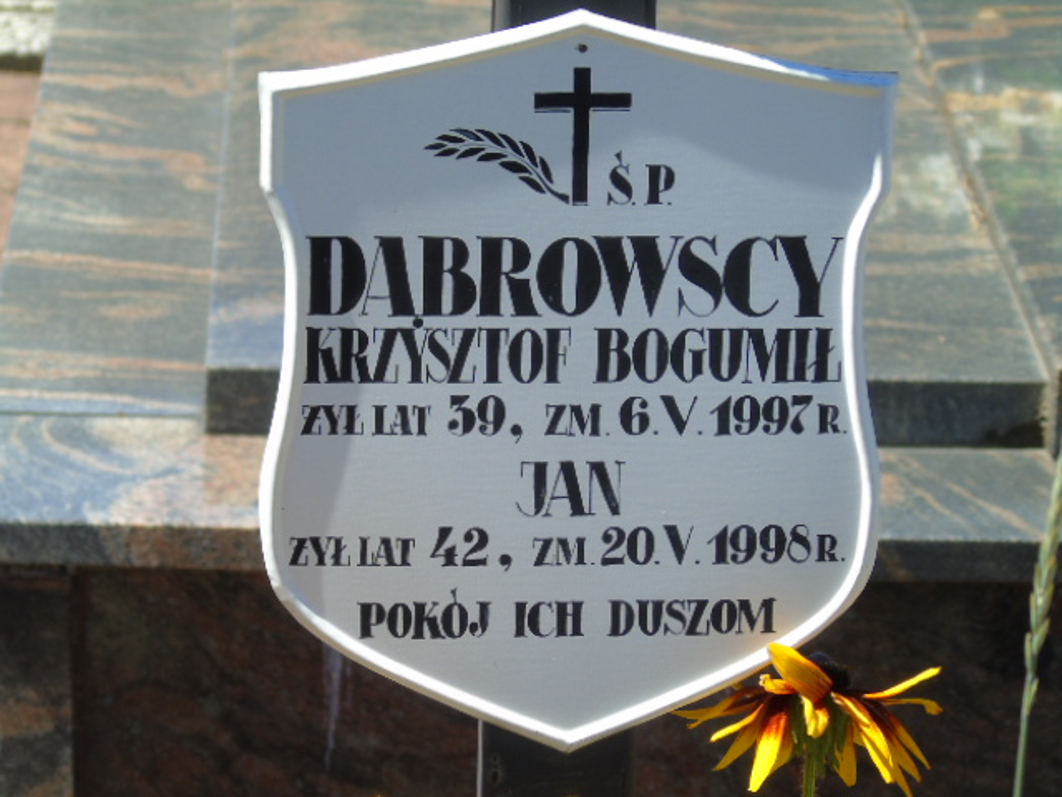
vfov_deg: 8.0
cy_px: 398
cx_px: 531
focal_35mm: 186
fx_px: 5706
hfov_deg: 10.6
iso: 80
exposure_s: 1/250
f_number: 5
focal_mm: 33
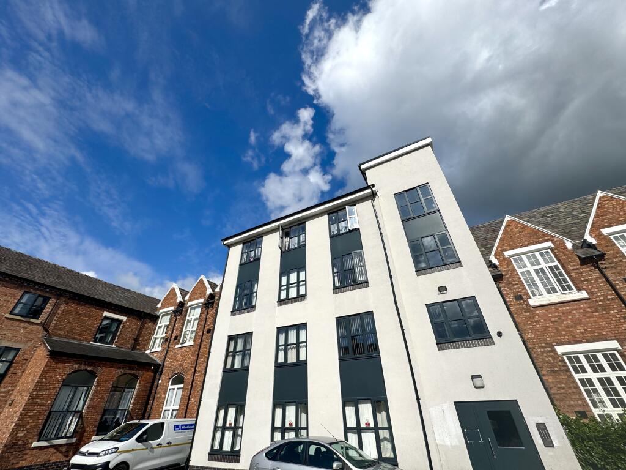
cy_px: 235
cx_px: 313
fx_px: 253
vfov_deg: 85.7
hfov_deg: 102.1
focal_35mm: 14
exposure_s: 1/4630
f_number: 2.2
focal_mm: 2.22
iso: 40
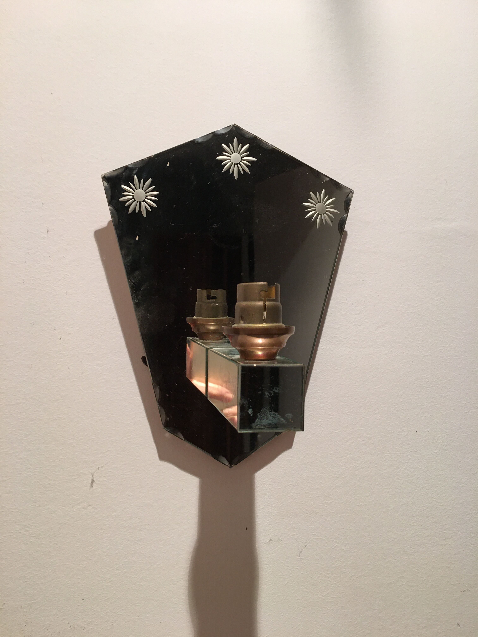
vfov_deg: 61.7
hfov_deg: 48.2
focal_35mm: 29
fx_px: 534
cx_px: 239
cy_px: 318
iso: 50
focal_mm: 4.15
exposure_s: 1/17
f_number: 2.2
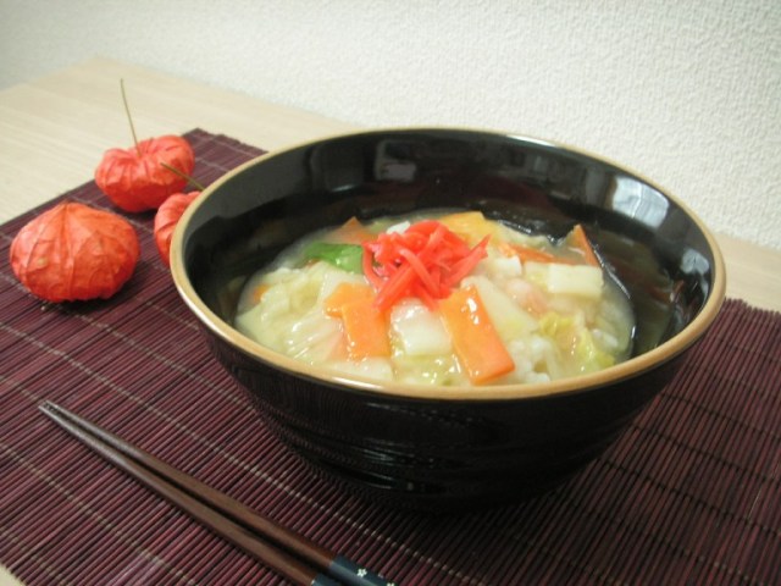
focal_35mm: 38
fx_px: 857
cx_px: 390
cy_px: 293
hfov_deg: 49.0
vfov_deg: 37.7
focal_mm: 6.3
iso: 100
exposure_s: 1/3
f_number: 3.3
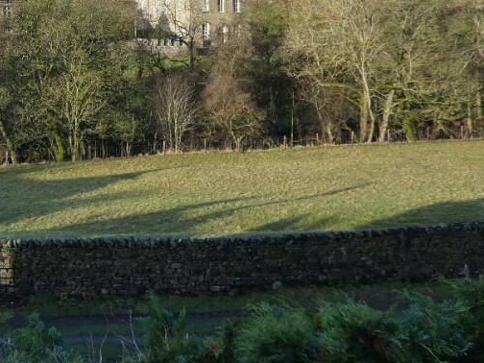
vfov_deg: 21.5
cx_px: 3
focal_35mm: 67
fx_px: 937
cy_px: 46
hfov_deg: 27.4
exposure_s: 1/320
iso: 80
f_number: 3.4
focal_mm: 6
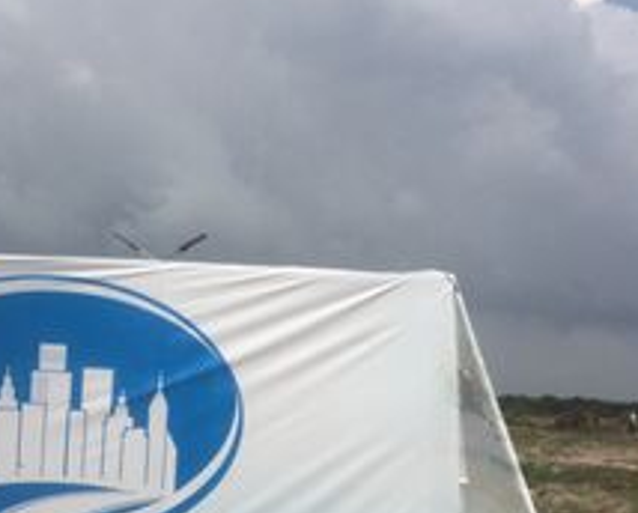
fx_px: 1249
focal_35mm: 66
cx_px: 227
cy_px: 380
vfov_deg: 23.0
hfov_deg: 28.5
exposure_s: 1/5128
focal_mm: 4.15
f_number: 2.2
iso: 32
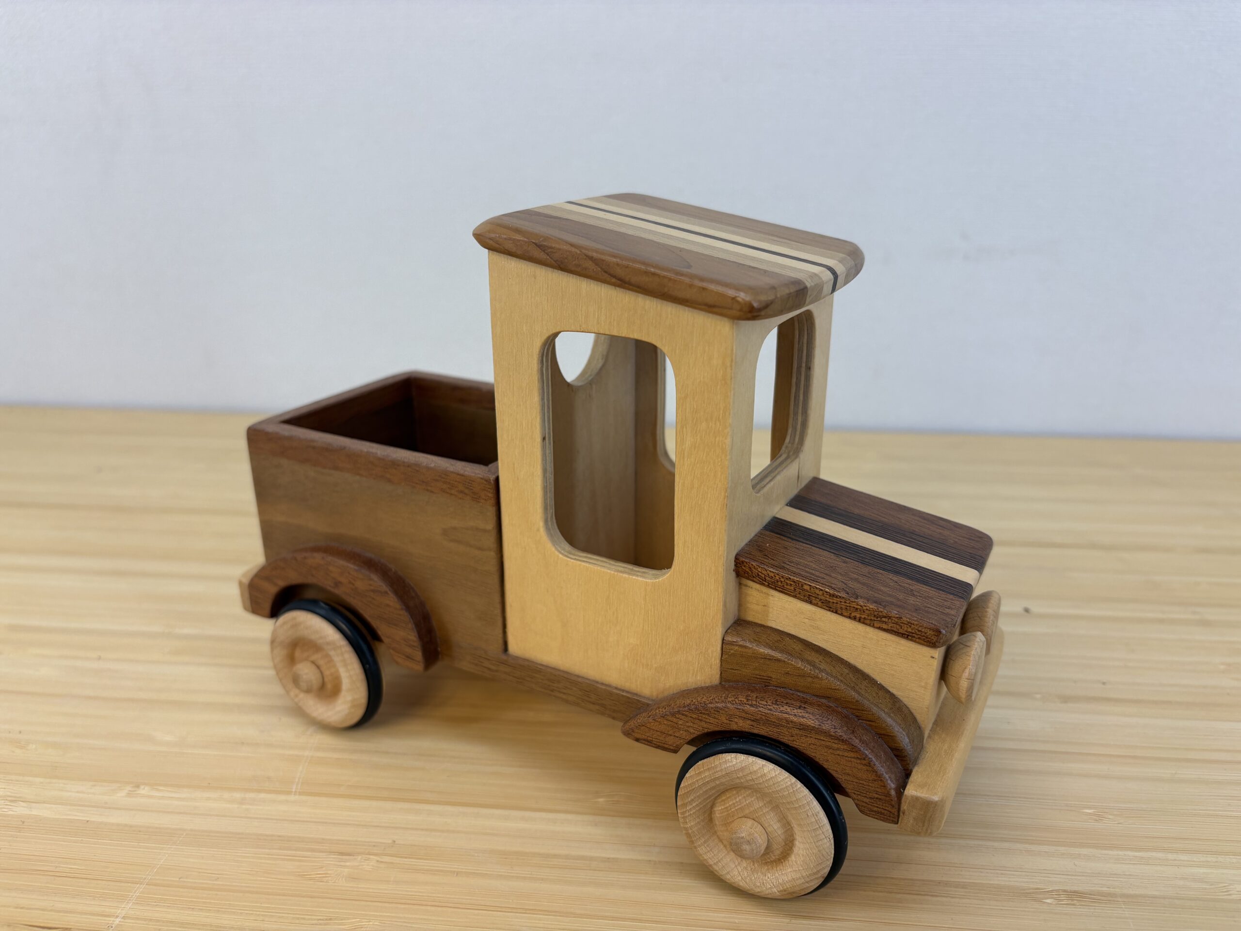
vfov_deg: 53.1
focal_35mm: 26
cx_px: 620
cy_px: 466
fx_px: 932
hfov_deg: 67.3
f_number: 1.6
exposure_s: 1/293
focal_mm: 5.96
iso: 40
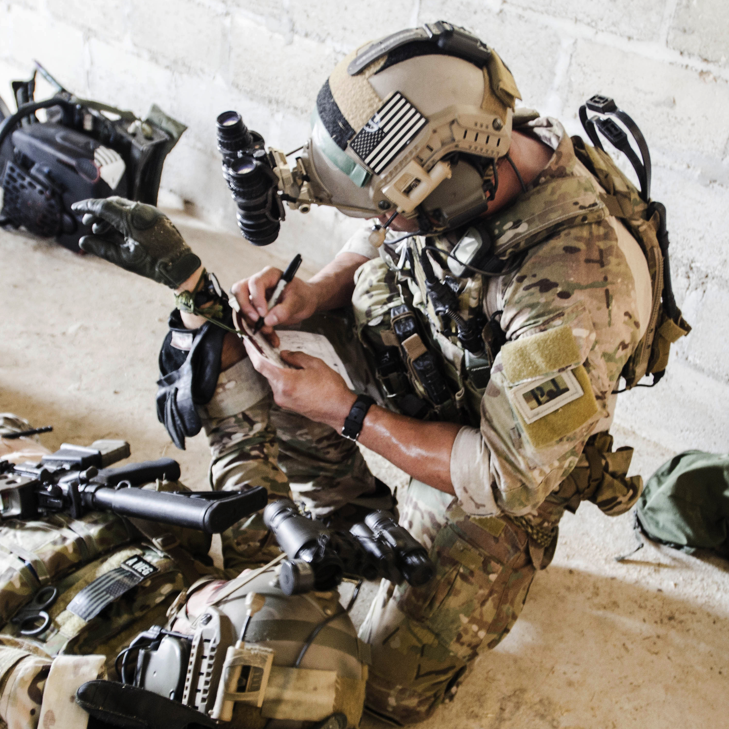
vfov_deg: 42.1
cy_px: 389
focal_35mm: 40
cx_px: 401
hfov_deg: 42.1
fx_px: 946
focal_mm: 19
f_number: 2.8
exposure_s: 1/5
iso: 400
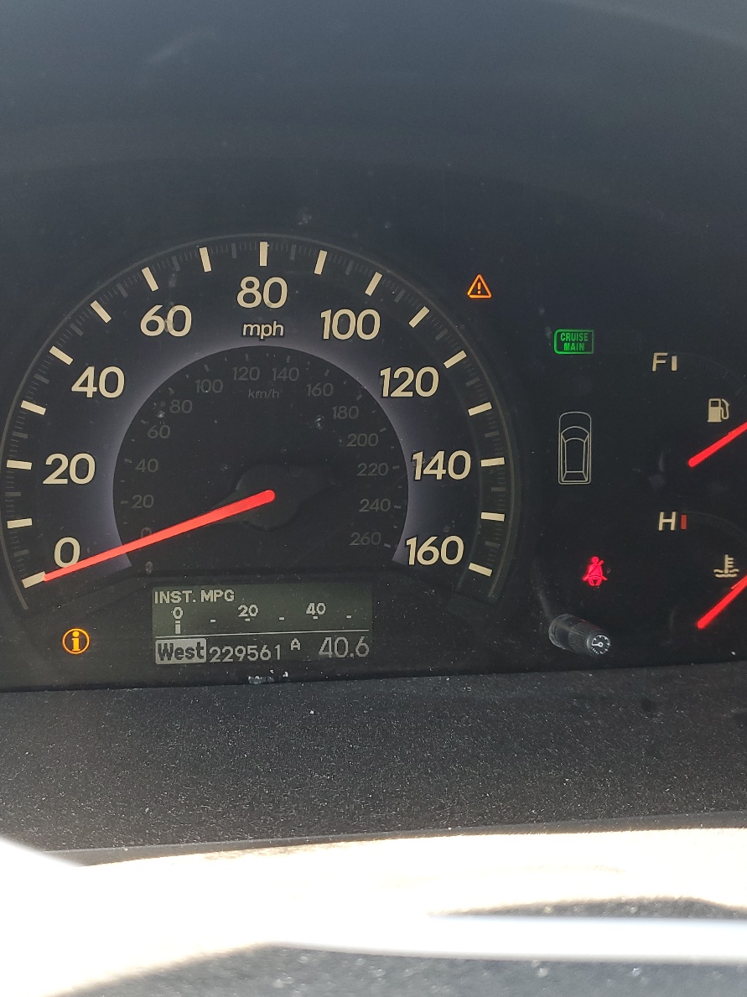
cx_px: 325
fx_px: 1008
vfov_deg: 52.6
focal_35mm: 35
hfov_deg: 40.6
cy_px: 501
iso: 72
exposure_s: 1/120
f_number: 1.5
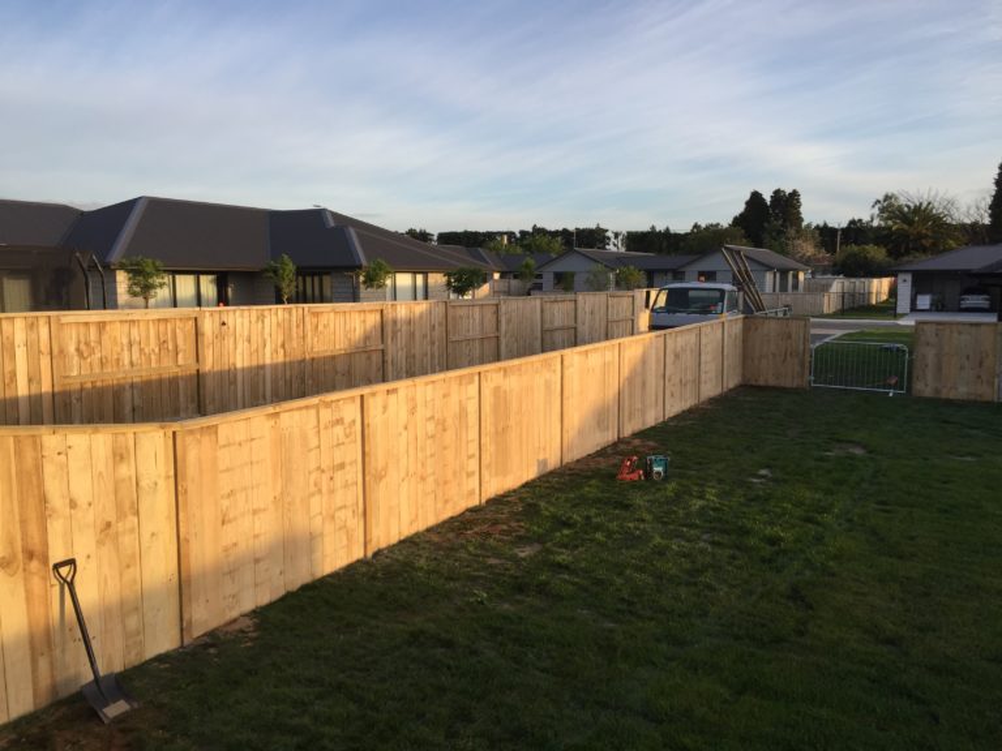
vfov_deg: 48.2
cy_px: 376
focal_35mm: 29
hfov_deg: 61.7
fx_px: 839
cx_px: 501
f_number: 2.2
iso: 32
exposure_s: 1/465
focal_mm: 4.15
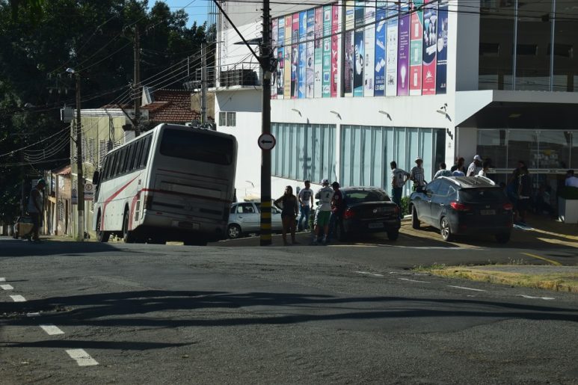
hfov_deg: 24.6
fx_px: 1324
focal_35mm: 82
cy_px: 192
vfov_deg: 16.5
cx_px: 289
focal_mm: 55
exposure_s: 1/500
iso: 360
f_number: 11
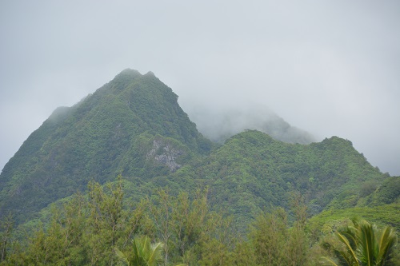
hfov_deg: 10.2
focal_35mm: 202
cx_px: 200
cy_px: 133
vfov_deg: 6.8
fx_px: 2249
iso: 400
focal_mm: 135
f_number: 6.3
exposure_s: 1/1600
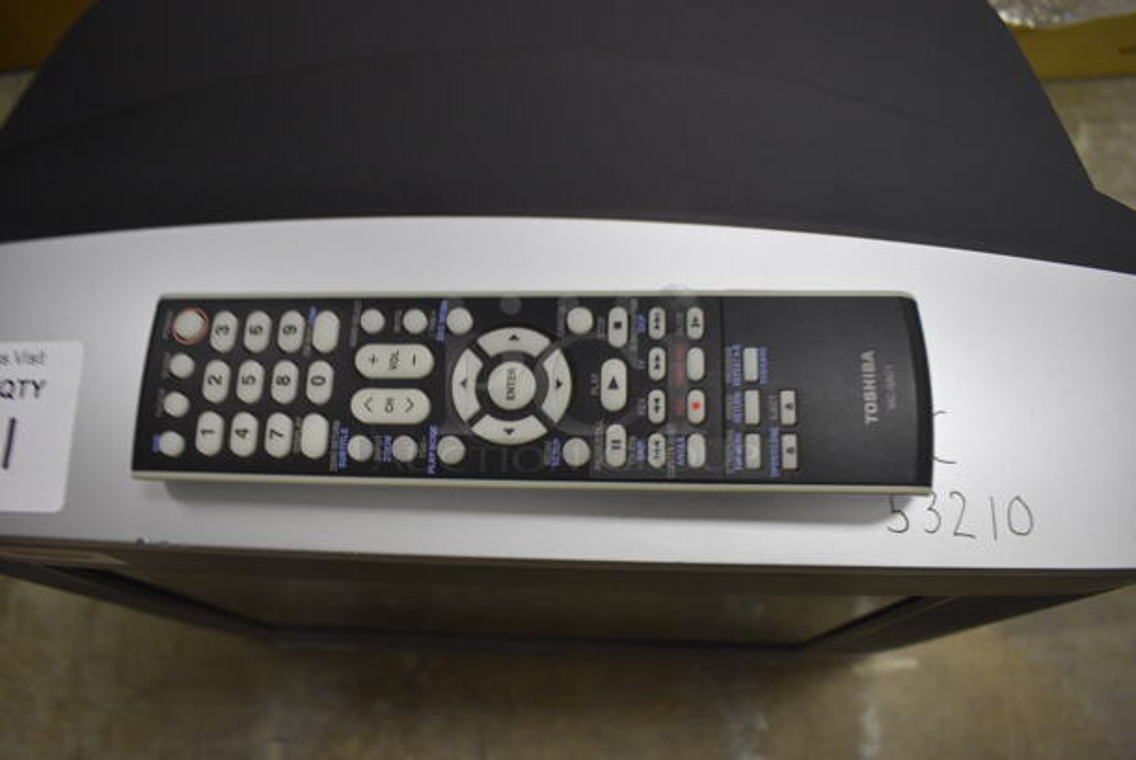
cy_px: 380
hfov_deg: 67.3
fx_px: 853
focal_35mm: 27
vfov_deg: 48.0
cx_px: 568
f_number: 5
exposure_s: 1/60
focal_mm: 18
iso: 800
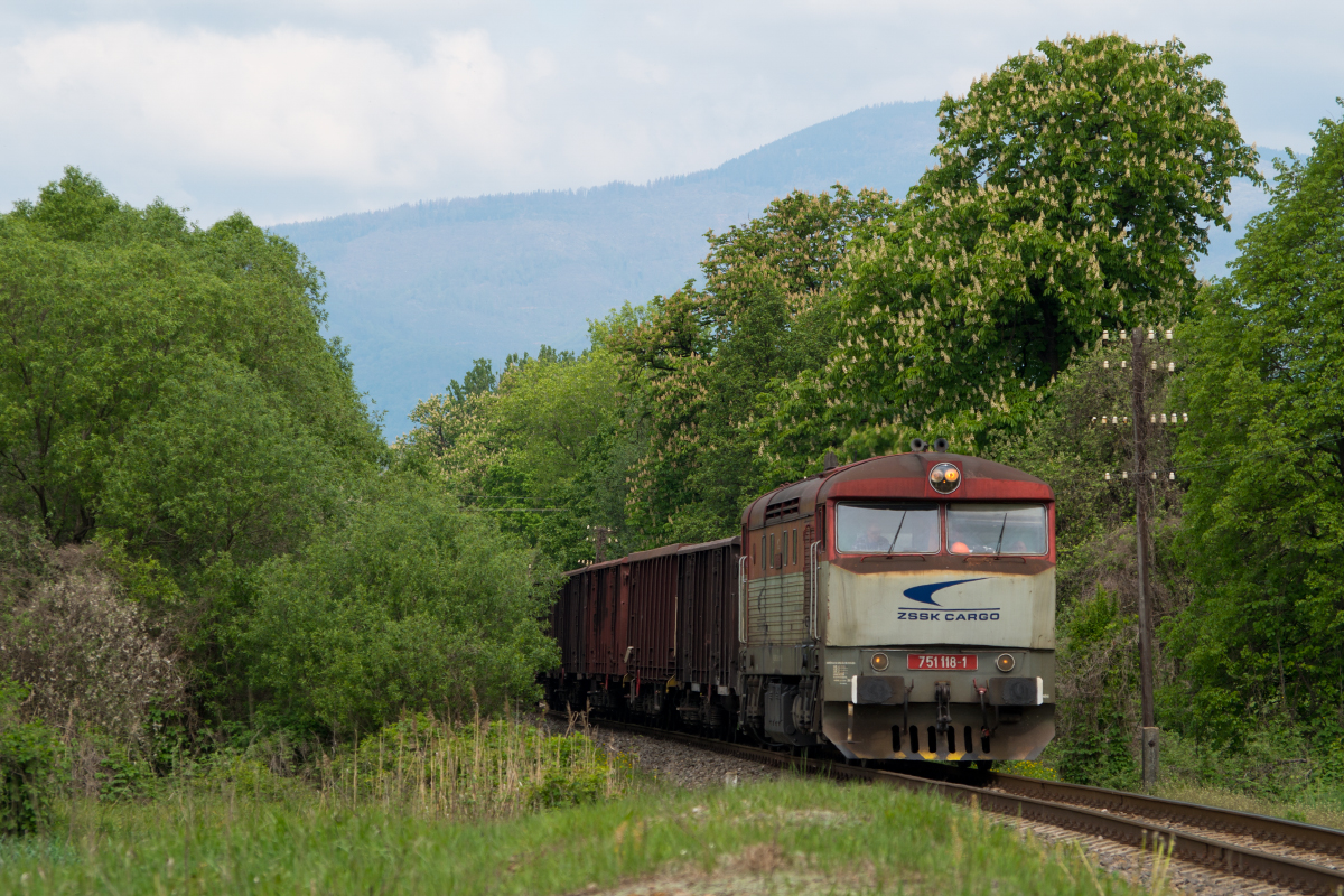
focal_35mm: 172
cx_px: 672
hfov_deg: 11.9
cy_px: 448
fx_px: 6421
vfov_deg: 8.0
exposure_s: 1/400
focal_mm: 115
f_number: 8
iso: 200
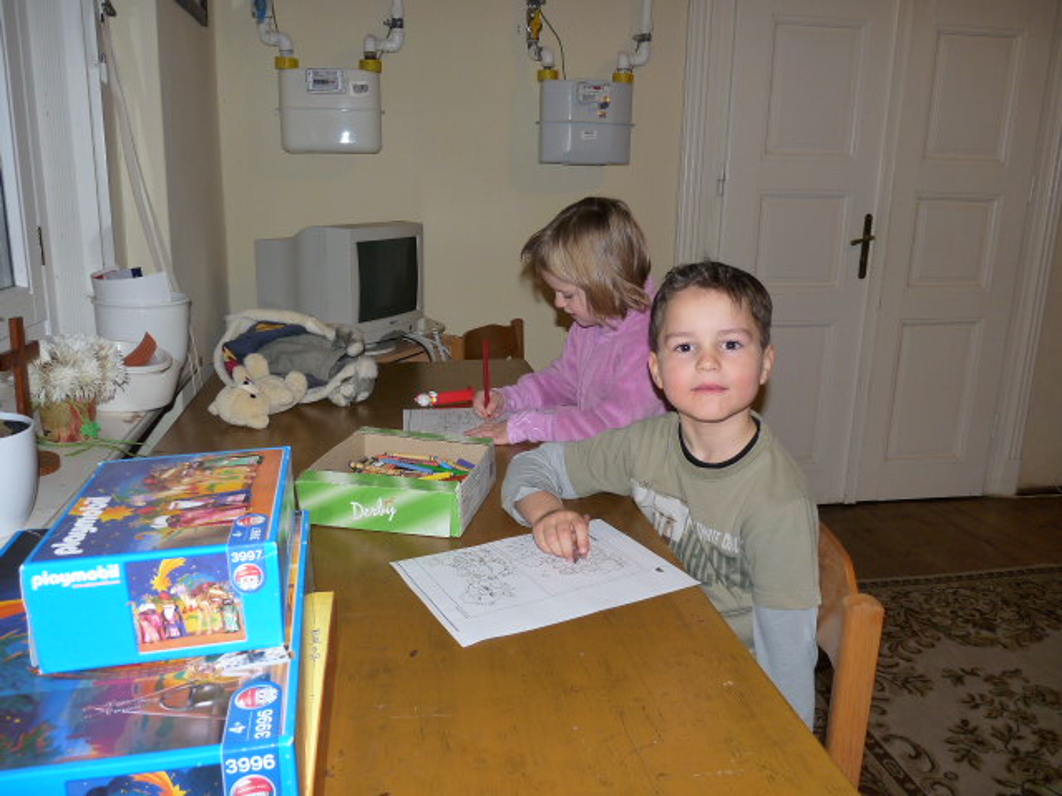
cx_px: 531
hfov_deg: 65.3
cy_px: 398
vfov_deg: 51.4
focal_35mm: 27
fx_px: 828
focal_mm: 4.8
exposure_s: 1/30
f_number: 2.8
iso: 160
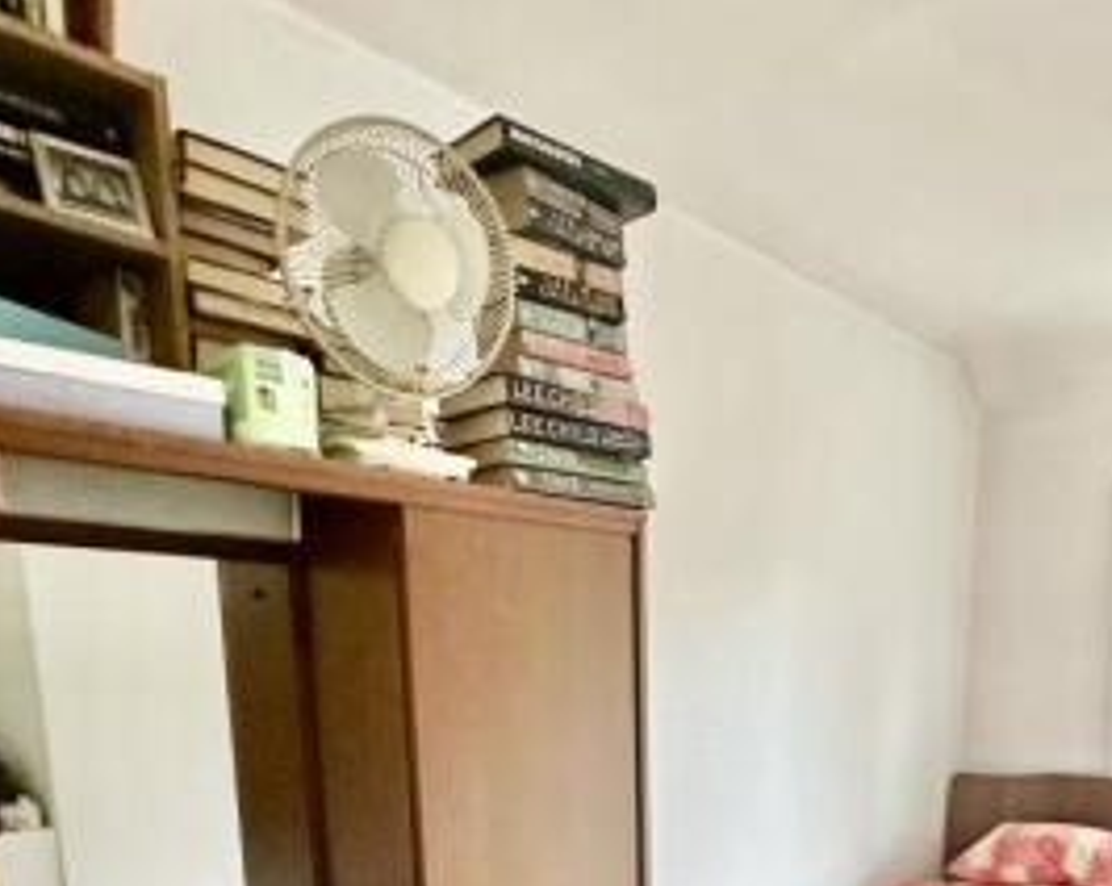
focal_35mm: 30
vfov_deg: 43.2
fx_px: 986
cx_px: 738
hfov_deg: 57.6
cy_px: 838
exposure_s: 1/60
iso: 400
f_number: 2.2
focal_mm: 2.22
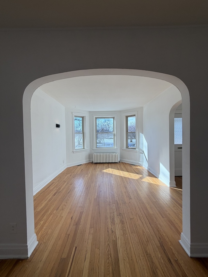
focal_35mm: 14
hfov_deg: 85.7
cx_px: 104
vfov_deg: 102.1
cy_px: 138
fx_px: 112
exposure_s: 1/226
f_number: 2.2
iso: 40
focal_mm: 2.22
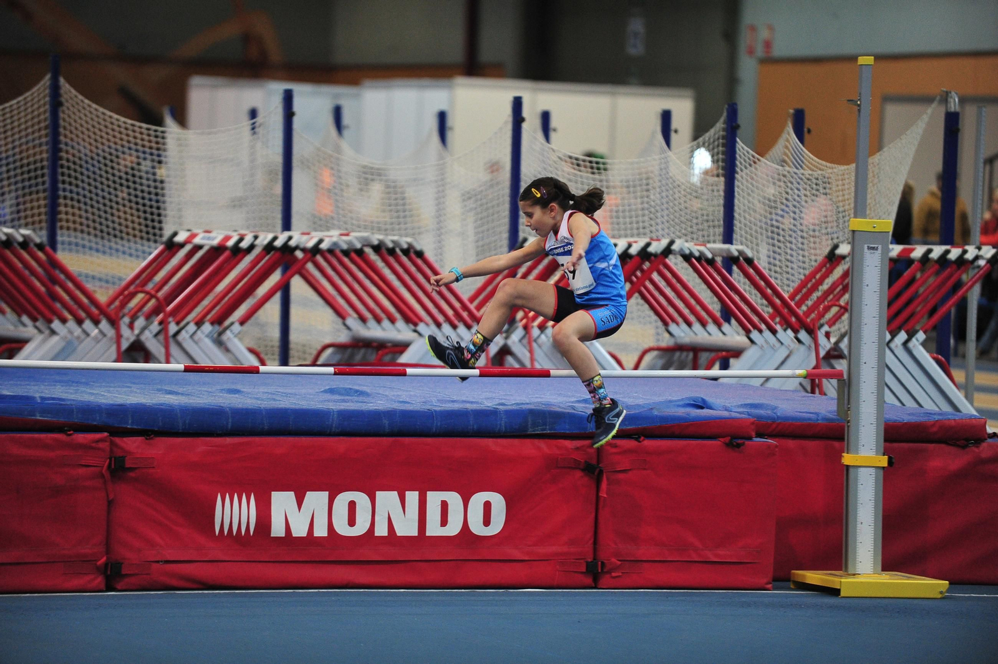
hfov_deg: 10.3
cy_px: 332
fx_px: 5541
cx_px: 499
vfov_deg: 6.9
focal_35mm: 200
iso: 3200
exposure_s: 1/500
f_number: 2.8
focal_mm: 200
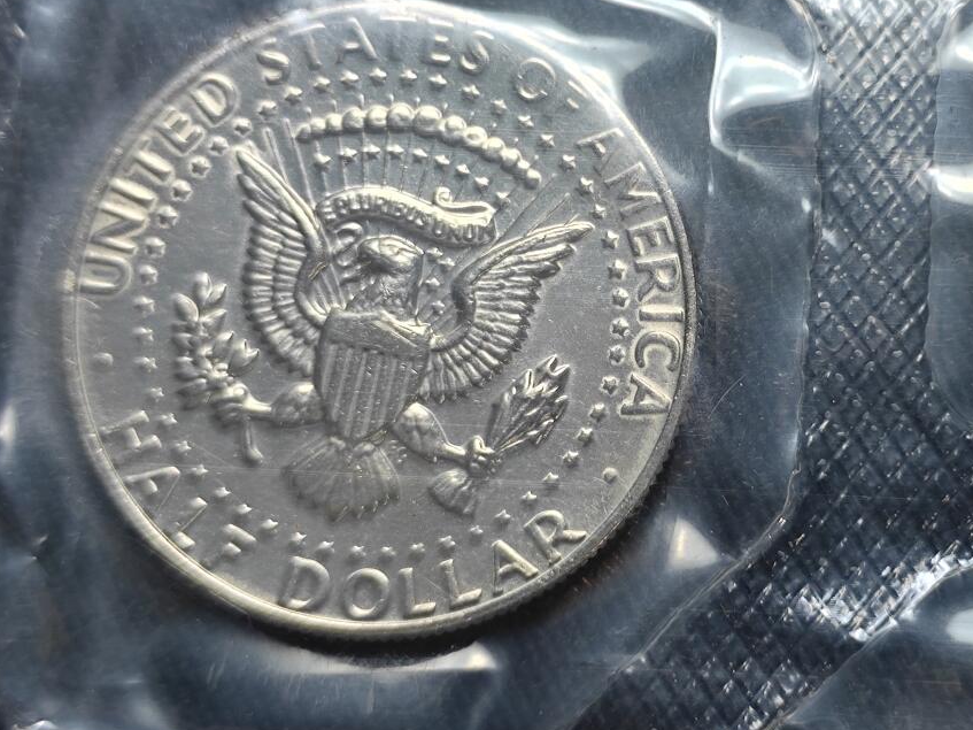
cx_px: 725
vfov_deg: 18.2
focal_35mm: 81
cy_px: 317
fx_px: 2276
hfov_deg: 23.9
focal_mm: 5.84
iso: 64
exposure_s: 1/100
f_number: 1.6
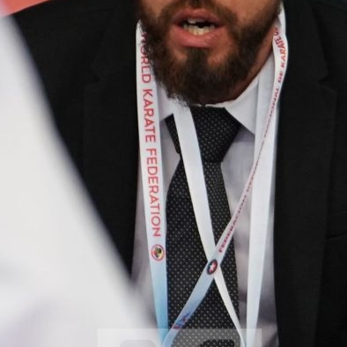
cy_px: 96
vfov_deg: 1.5
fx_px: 13224
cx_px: 180
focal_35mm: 1166
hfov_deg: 1.5
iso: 2500
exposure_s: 1/1000
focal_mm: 200
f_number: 2.8
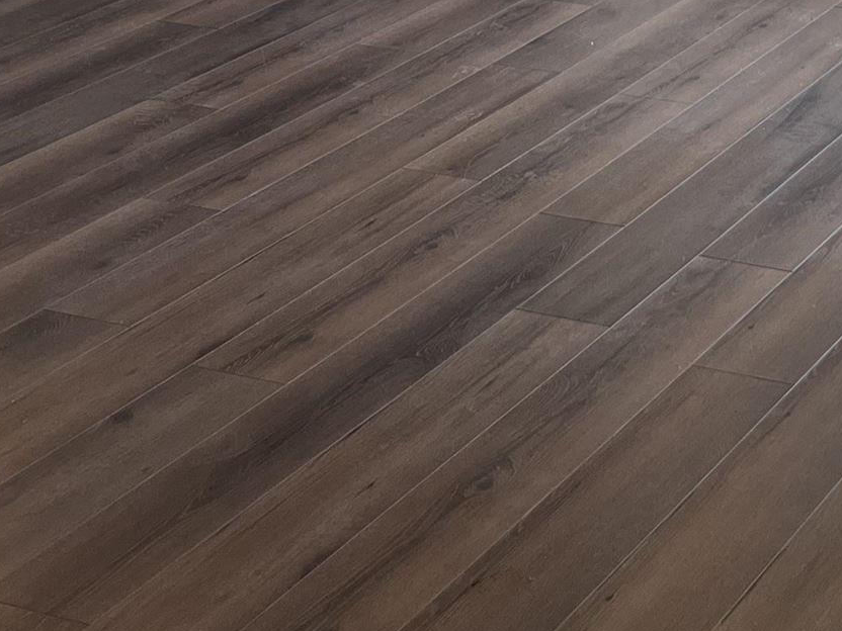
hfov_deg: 20.0
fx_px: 2335
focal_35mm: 96
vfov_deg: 14.2
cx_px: 782
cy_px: -360
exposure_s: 1/120
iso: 64
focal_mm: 5.1
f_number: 1.6
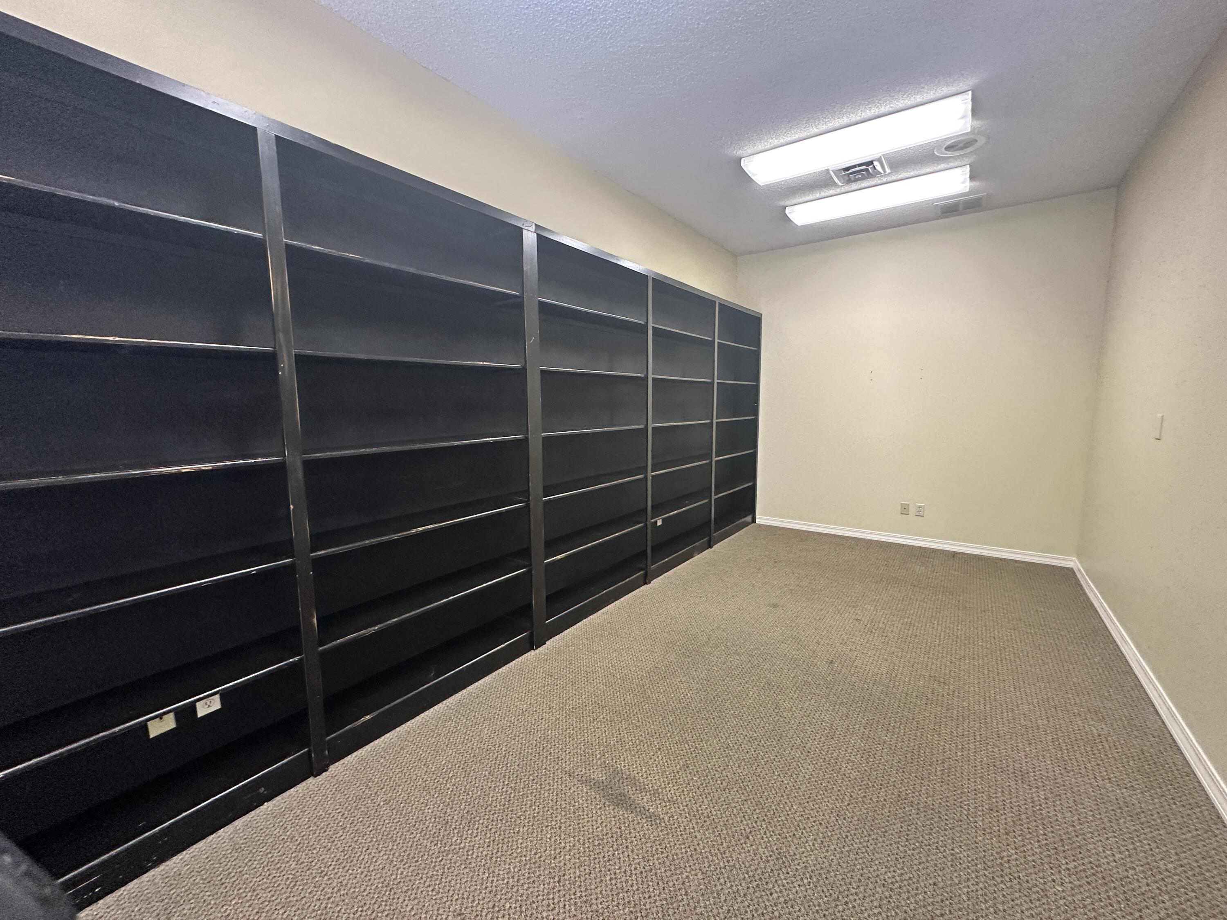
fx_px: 496
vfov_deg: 85.7
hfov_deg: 102.1
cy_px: 460
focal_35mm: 14
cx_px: 614
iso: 200
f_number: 2.2
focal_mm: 2.22
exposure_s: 1/60
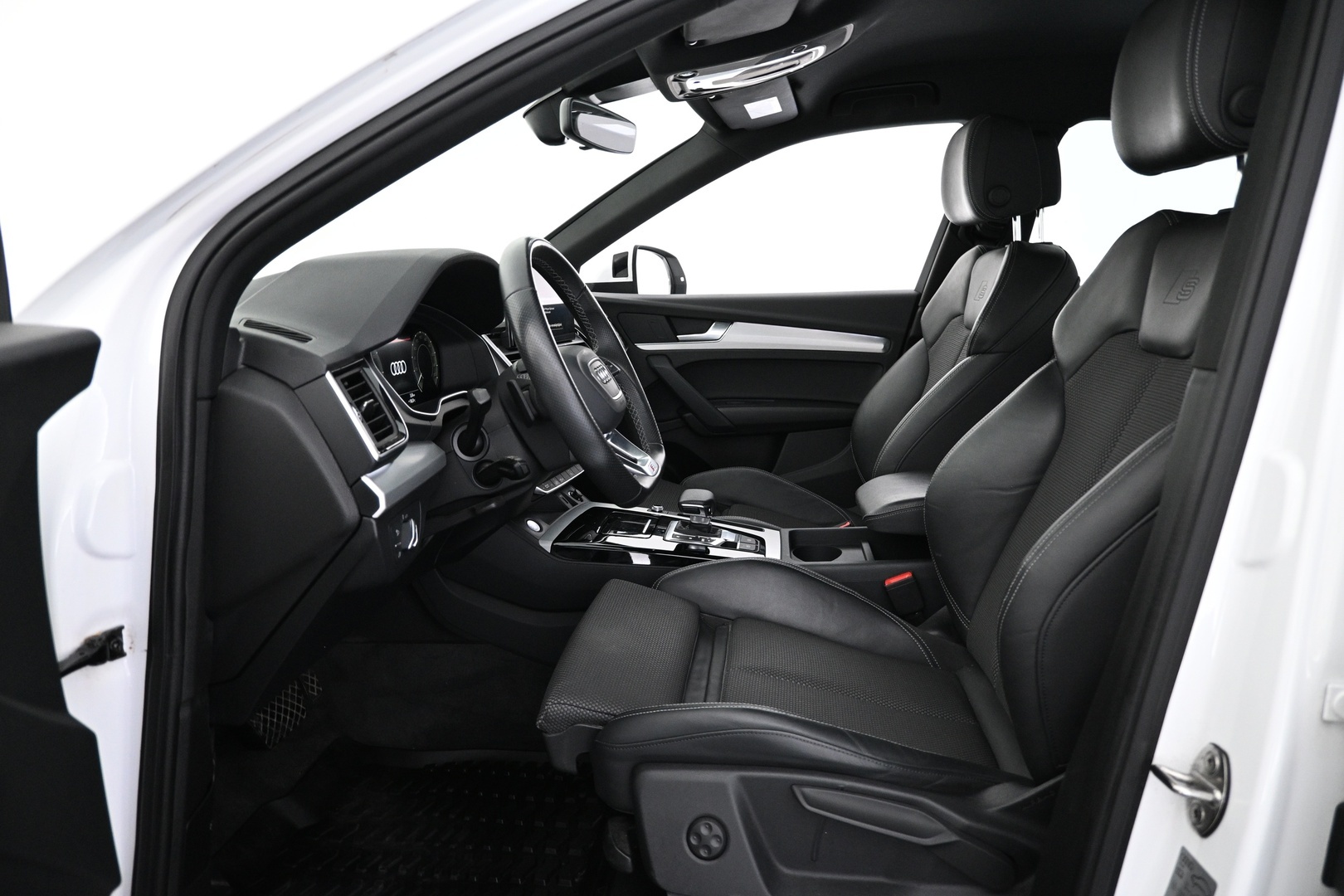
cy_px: 448
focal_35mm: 24
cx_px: 672
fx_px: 896
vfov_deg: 53.1
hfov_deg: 73.7
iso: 1600
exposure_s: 1/30
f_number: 3.5
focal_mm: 16
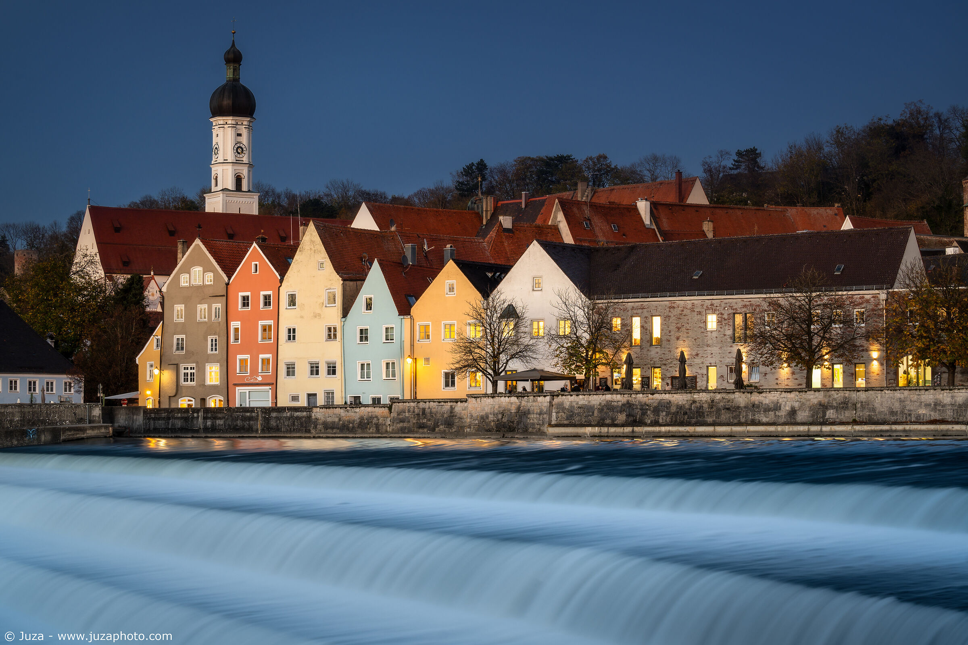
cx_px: 484
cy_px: 322
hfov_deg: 23.0
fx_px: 2379
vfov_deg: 15.4
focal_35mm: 88
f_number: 11
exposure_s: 4
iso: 100
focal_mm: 59
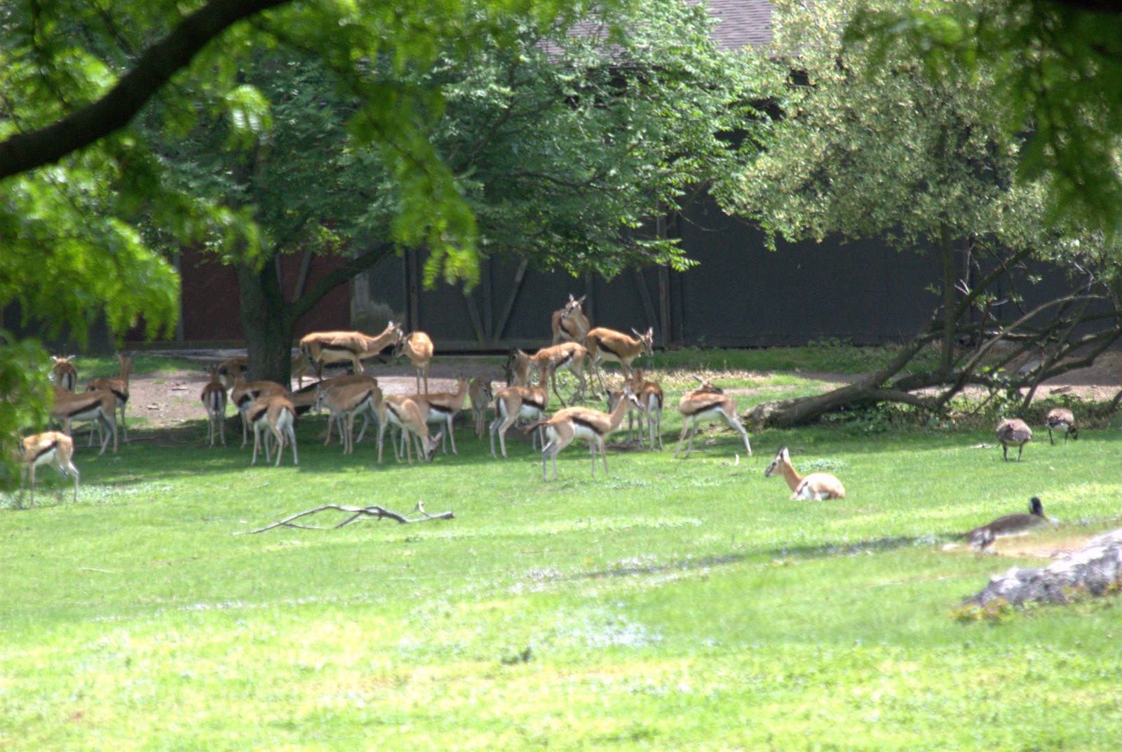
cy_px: 376
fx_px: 13109
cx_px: 561
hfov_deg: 4.9
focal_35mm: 420
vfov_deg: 3.3
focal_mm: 280
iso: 1400
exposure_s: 1/500
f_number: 9
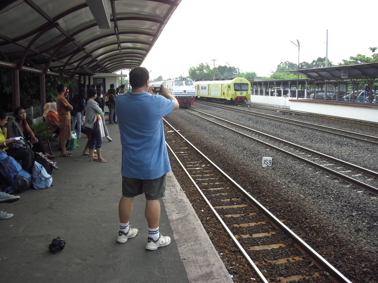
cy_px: 142
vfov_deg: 37.7
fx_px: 415
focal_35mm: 38
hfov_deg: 49.0
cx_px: 189
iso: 100
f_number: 2.8
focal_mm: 6.2
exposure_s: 1/200
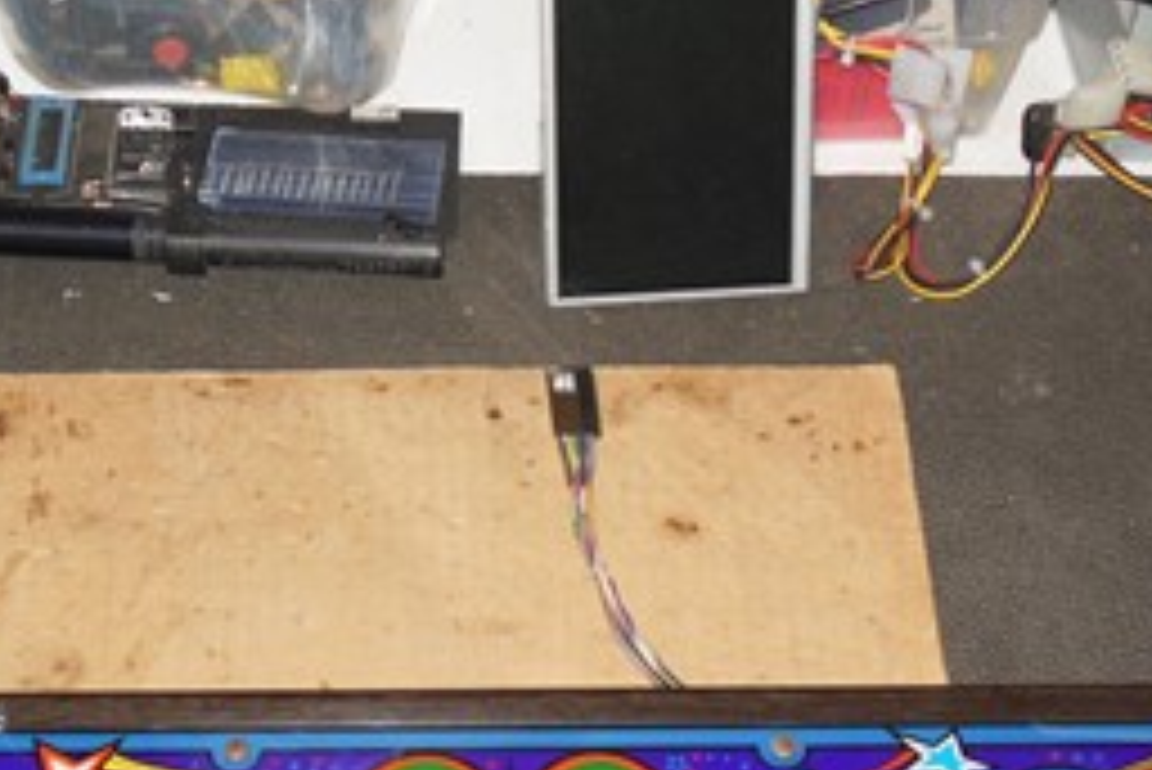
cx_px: 513
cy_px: 590
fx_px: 2914
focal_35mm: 91
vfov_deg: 15.0
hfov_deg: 22.4
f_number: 4
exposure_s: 1/60
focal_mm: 8.9
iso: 250
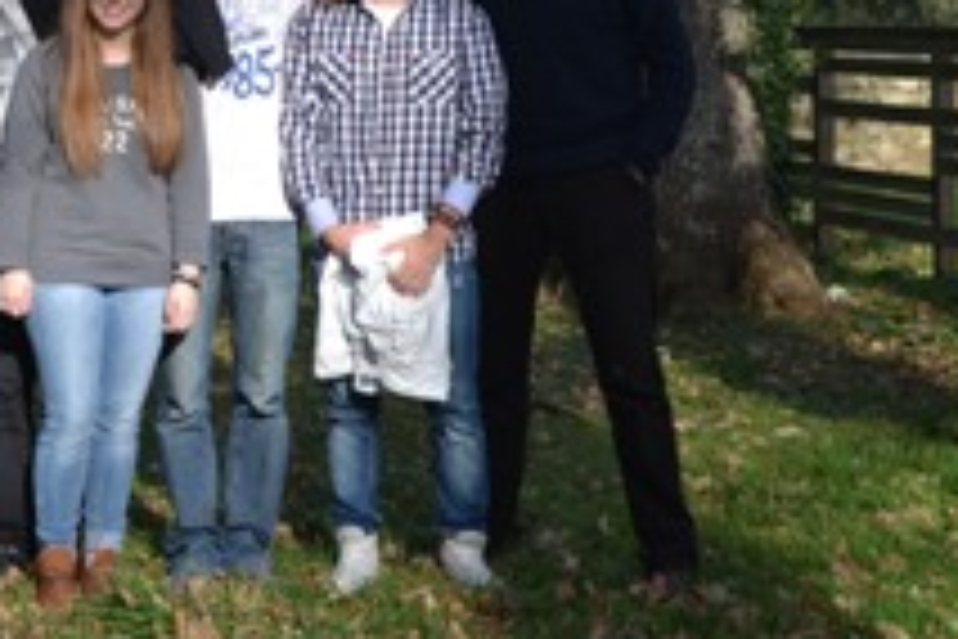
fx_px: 2688
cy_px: 97
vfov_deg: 13.5
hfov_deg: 19.9
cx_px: 130
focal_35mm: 101
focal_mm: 32
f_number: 7.1
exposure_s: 1/200
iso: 100
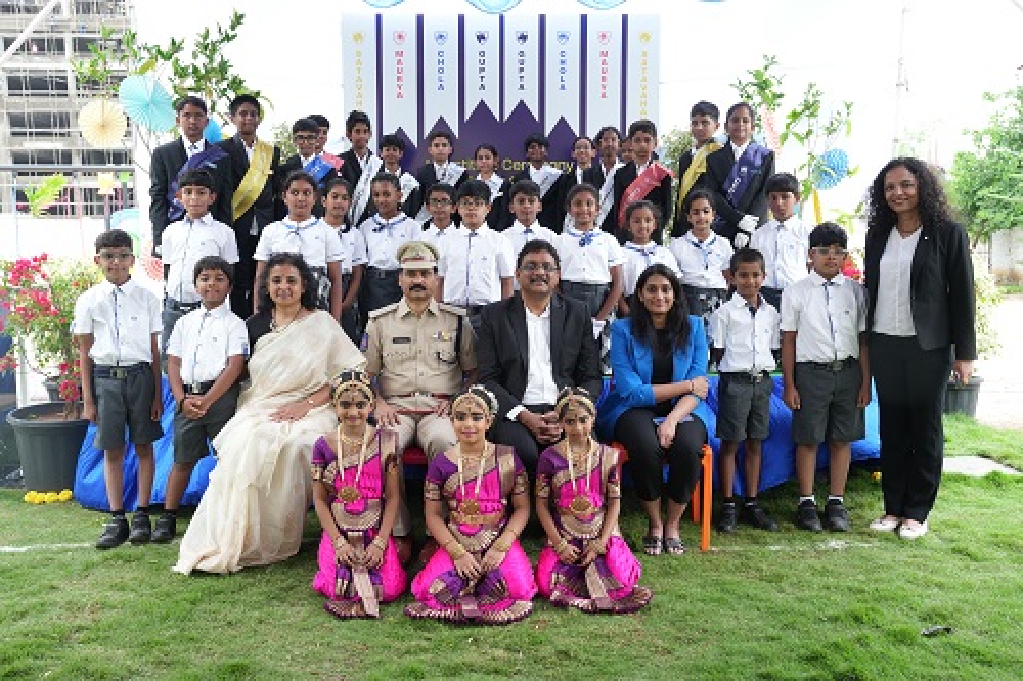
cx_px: 512
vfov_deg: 37.1
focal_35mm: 36
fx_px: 1014
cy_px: 340
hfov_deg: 53.5
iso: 800
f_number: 8
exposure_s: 1/200
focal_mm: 35.7
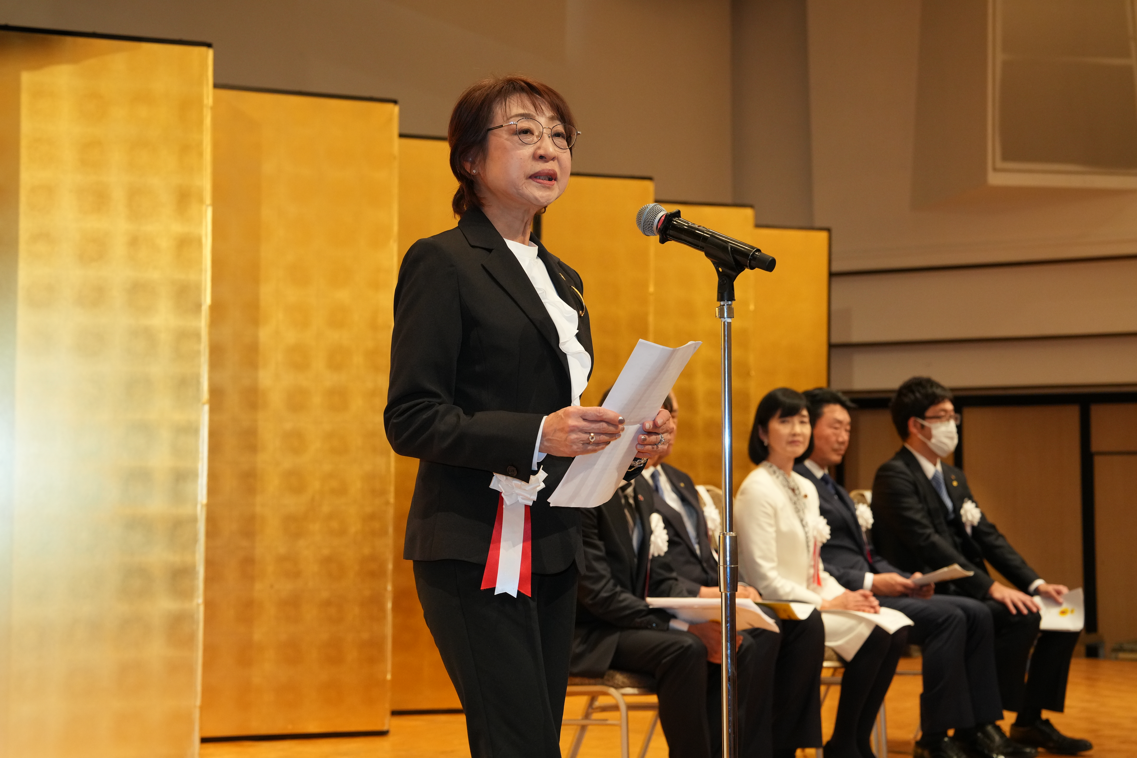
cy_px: 379
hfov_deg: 28.8
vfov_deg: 19.5
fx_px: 2211
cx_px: 568
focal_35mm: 70
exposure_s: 1/200
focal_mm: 70
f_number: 5.6
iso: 2500
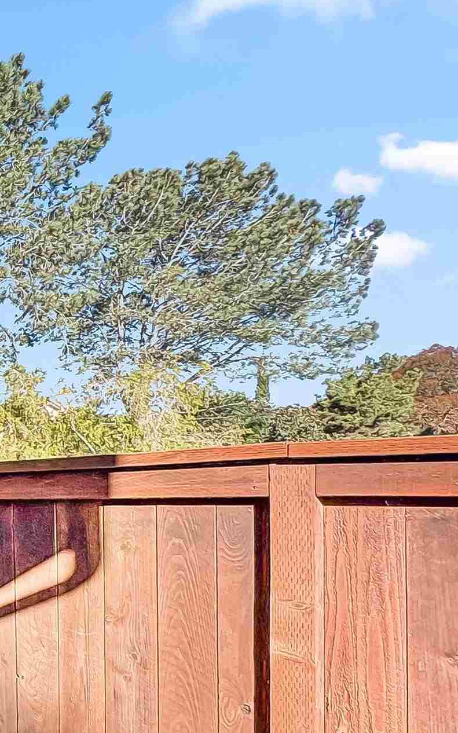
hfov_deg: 22.1
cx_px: -361
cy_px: 489
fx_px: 719
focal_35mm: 36
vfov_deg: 53.0
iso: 64
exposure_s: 1/420
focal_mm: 2.22
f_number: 2.2
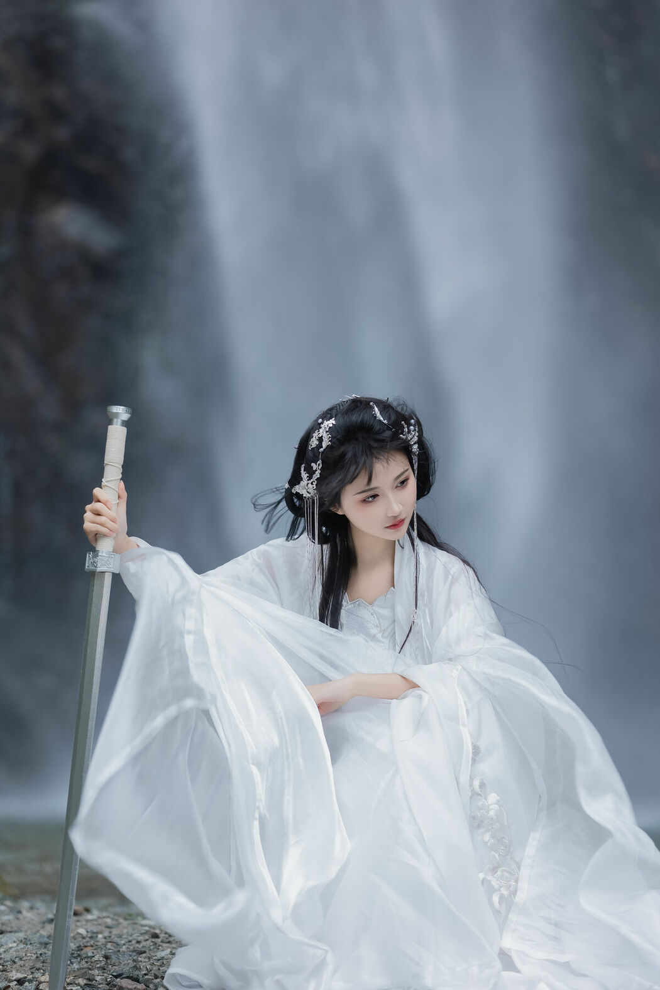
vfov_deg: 14.2
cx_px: 330
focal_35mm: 145
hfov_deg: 9.5
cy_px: 495
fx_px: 3987
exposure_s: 1/200
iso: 100
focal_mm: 145
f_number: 2.8
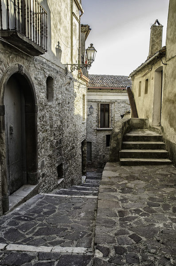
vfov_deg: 64.7
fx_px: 210
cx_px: 88
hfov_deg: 45.5
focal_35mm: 28
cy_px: 133
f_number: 10
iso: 800
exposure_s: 1/125
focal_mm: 19
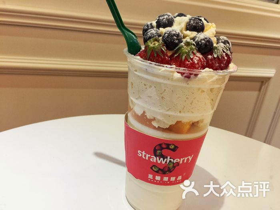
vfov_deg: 48.2
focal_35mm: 29
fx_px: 235
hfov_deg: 61.7
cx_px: 140
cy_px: 105
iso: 50
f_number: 2.2
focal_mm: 4.15
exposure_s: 1/33
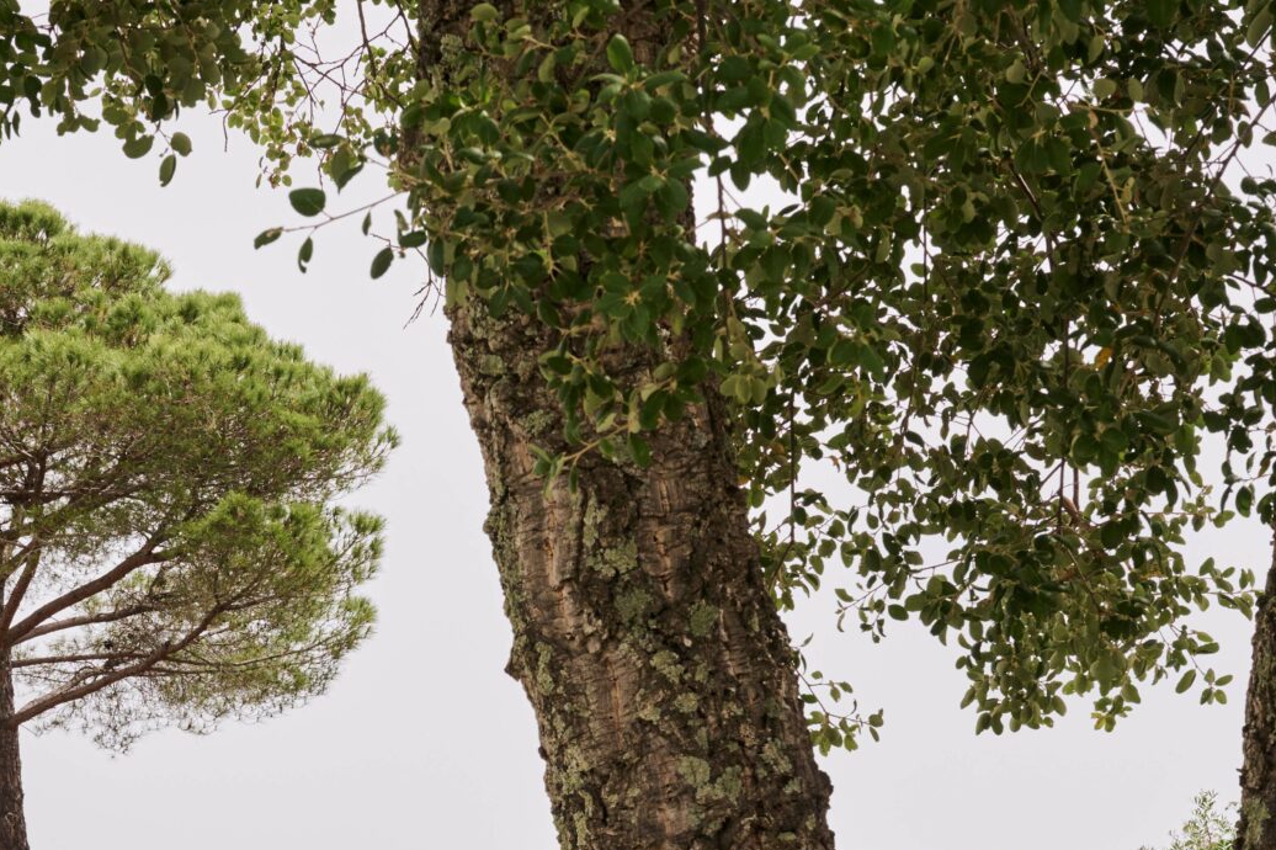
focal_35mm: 89
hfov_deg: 22.8
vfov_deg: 15.2
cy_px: 716
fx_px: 3153
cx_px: 509
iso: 160
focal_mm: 36
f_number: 11
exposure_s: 1/160
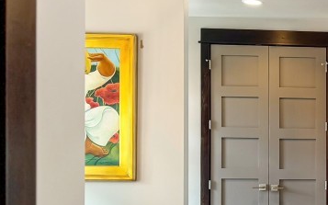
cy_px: 171
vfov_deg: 17.7
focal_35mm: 73
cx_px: 447
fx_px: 652
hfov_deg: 24.1
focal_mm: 6.76
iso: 125
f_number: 1.8
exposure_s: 1/60
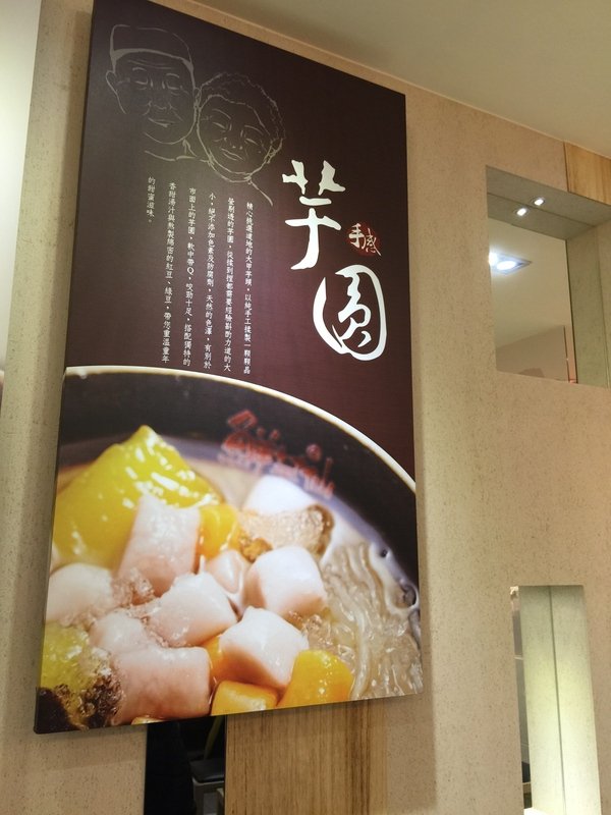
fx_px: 682
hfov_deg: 48.2
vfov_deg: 61.7
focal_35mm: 29
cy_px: 408
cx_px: 306
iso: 50
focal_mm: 4.15
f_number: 2.2
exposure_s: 1/15
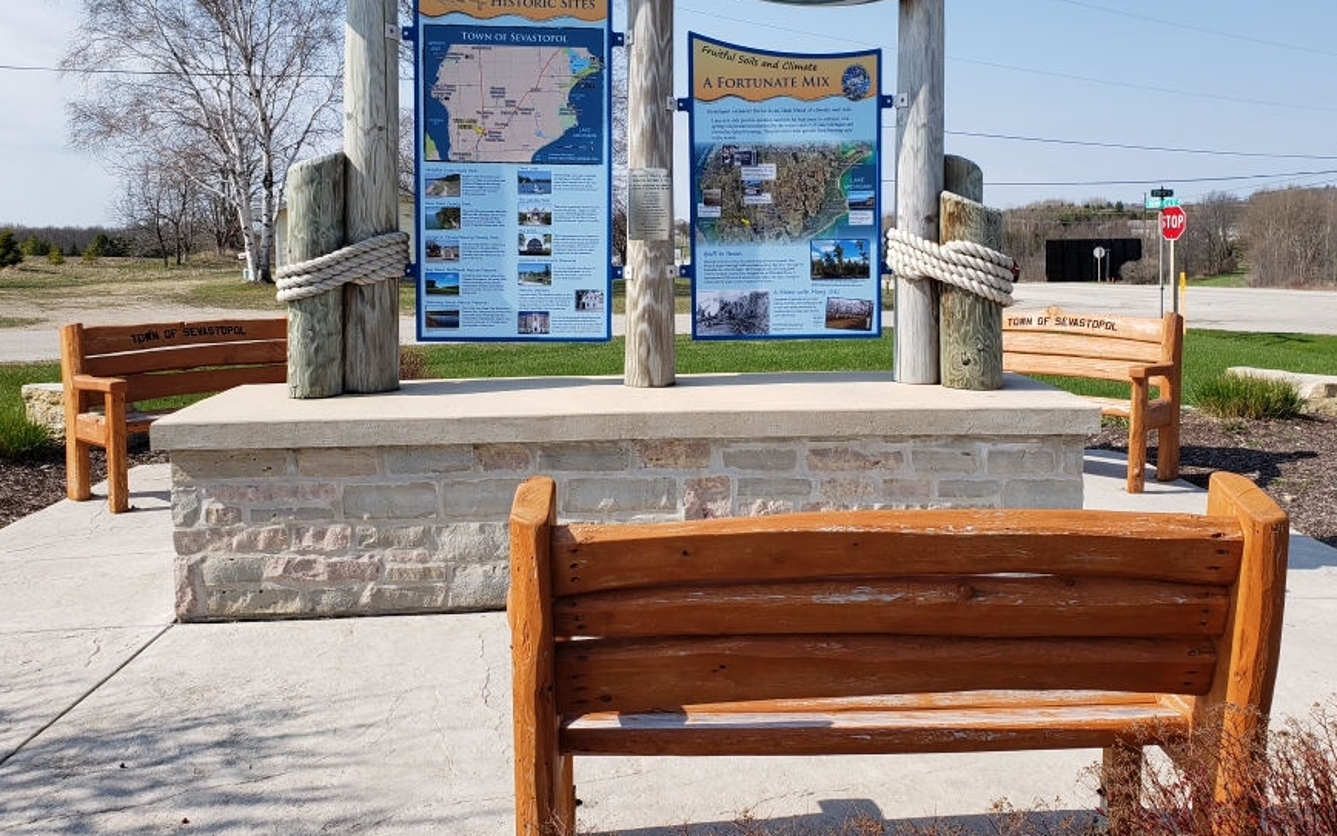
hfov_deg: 59.6
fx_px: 1166
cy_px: 291
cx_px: 693
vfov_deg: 39.1
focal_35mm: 32
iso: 50
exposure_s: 1/1337
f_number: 2.4
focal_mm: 4.3
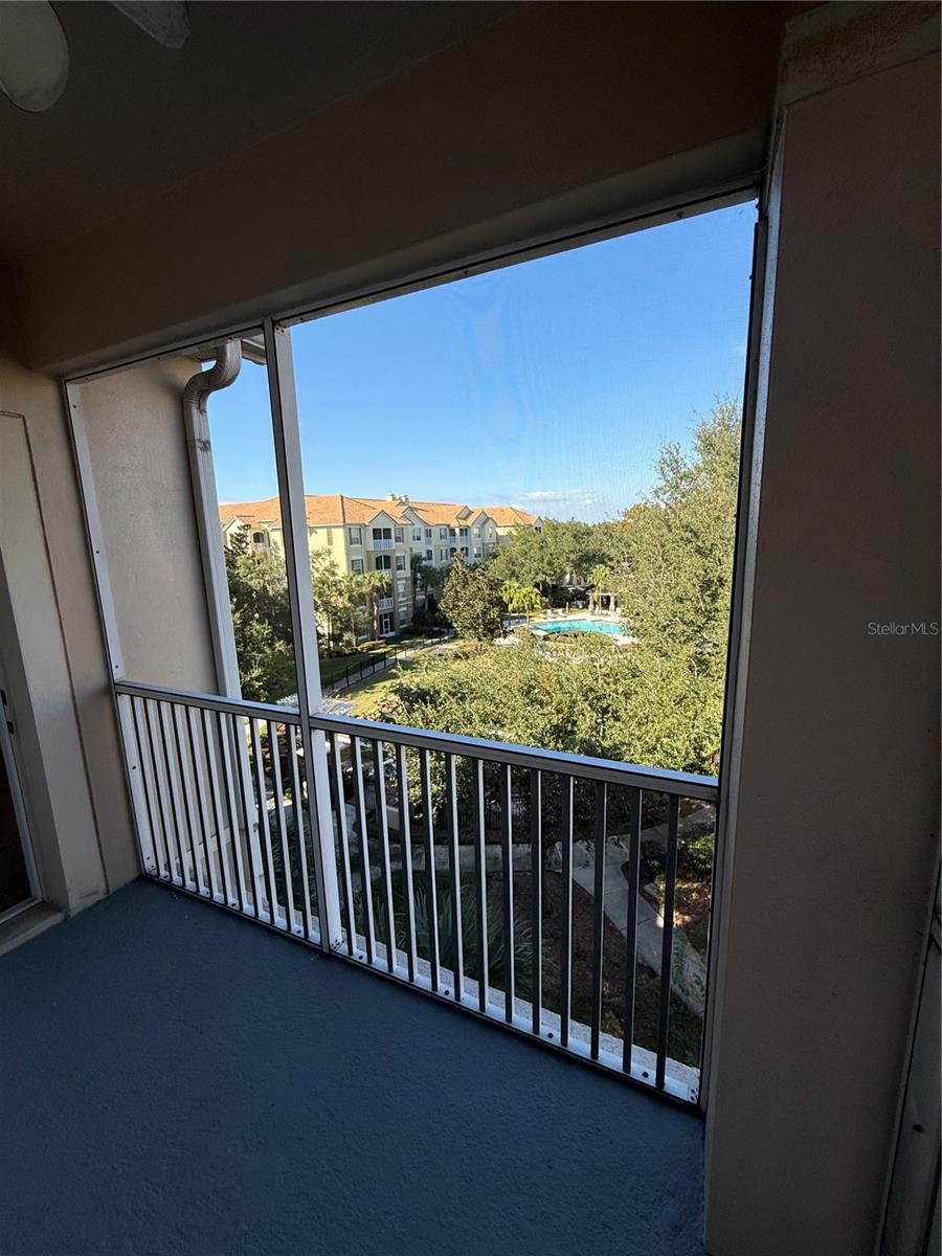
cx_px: 471
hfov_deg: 85.7
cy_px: 628
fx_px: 508
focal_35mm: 14
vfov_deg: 102.1
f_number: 2.2
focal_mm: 2.22
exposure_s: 1/726
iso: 50
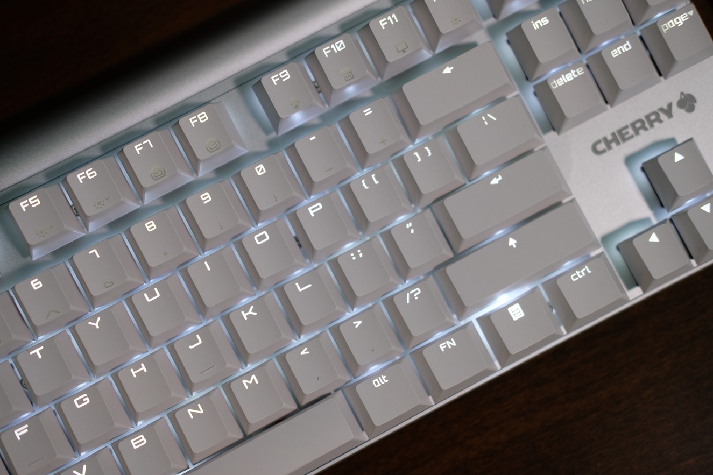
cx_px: 354
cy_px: 239
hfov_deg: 36.9
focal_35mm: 54
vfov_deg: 25.1
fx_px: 1069
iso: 400
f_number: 2
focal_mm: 35
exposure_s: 1/125
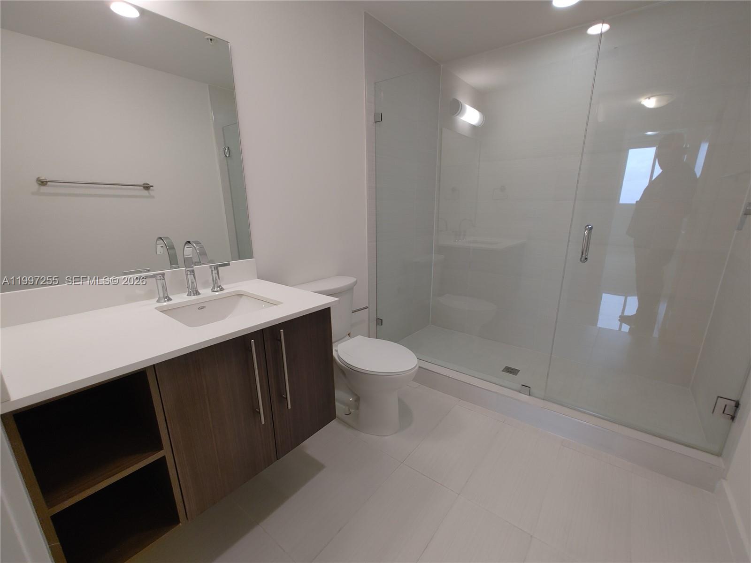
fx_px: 325
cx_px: 376
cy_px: 282
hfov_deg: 98.2
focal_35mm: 15
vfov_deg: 81.7
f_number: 1.9
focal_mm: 1.78
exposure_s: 1/40
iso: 100
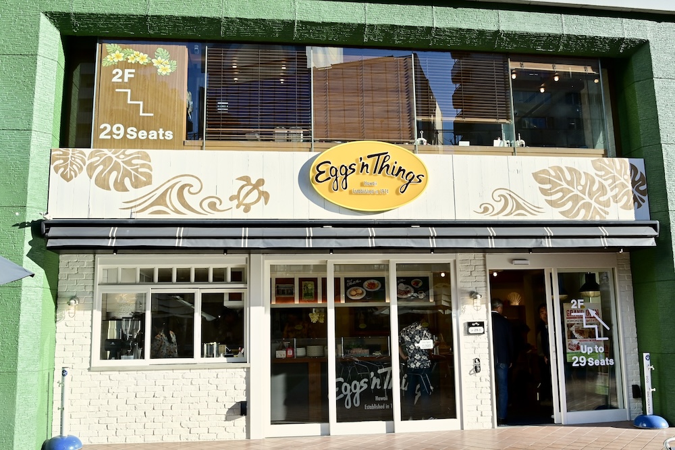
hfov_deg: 58.7
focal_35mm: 32
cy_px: 225
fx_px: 600
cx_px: 338
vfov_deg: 41.1
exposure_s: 1/320
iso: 1250
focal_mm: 32
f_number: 18
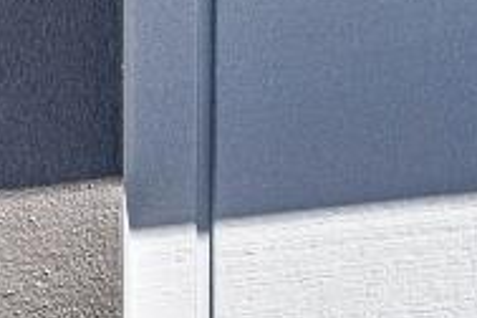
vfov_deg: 9.4
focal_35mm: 135
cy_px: 679
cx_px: -1358
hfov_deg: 8.5
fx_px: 1789
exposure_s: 1/200
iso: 320
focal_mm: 17
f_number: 11
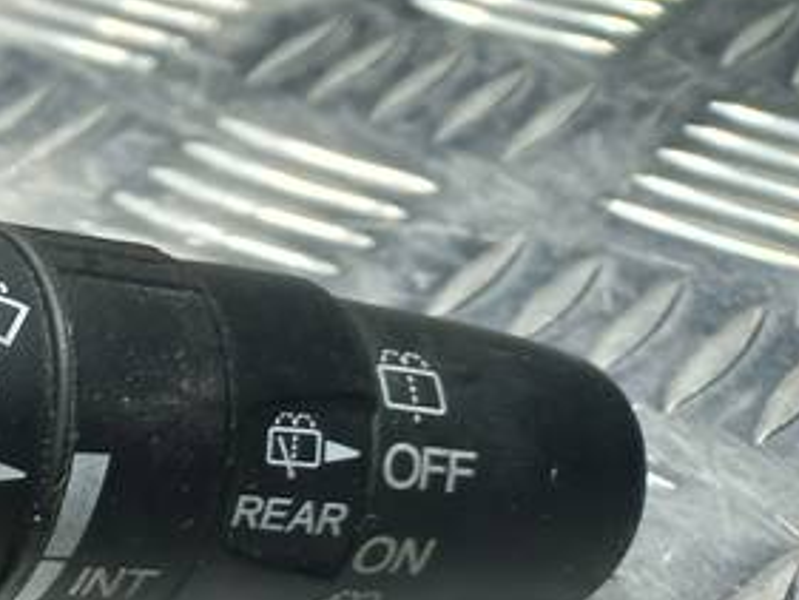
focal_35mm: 91
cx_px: -603
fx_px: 2101
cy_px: 560
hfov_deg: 17.7
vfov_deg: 16.0
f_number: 1.8
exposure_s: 1/50
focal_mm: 4.6
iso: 50
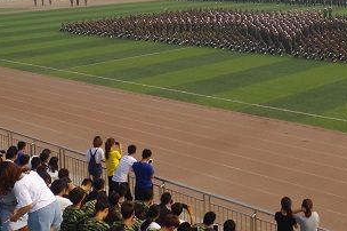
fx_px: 597
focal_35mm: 62
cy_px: 21
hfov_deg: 31.6
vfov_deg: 21.4
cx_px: 275
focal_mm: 23.13
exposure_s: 1/1250
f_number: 14
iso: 1600
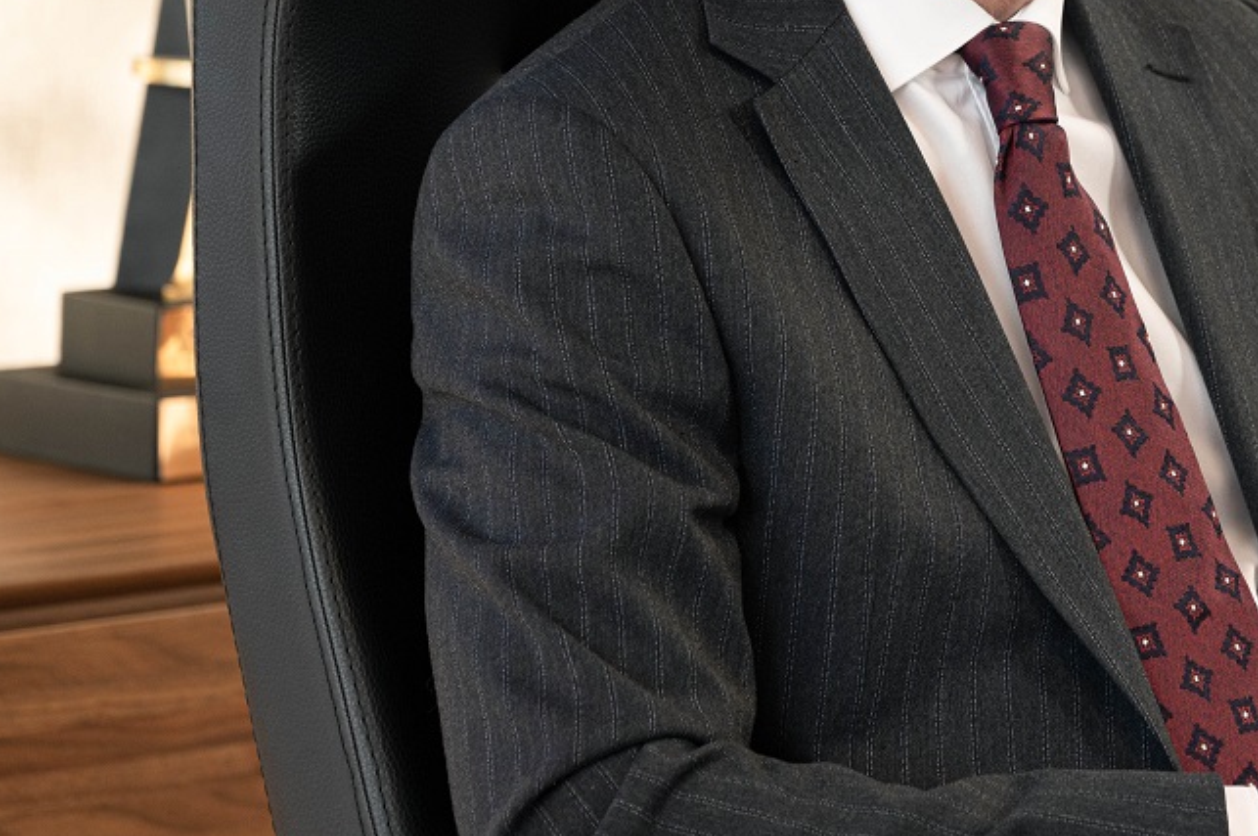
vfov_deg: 5.7
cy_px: 181
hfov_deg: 8.6
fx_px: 8341
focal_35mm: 239
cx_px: 1180
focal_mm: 120
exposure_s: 1/100
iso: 400
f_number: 5.6
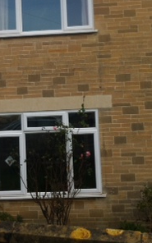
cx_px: 35
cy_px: 61
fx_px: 530
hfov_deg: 16.2
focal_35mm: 80
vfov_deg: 25.5
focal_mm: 3.85
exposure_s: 1/387
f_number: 2.8
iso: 80
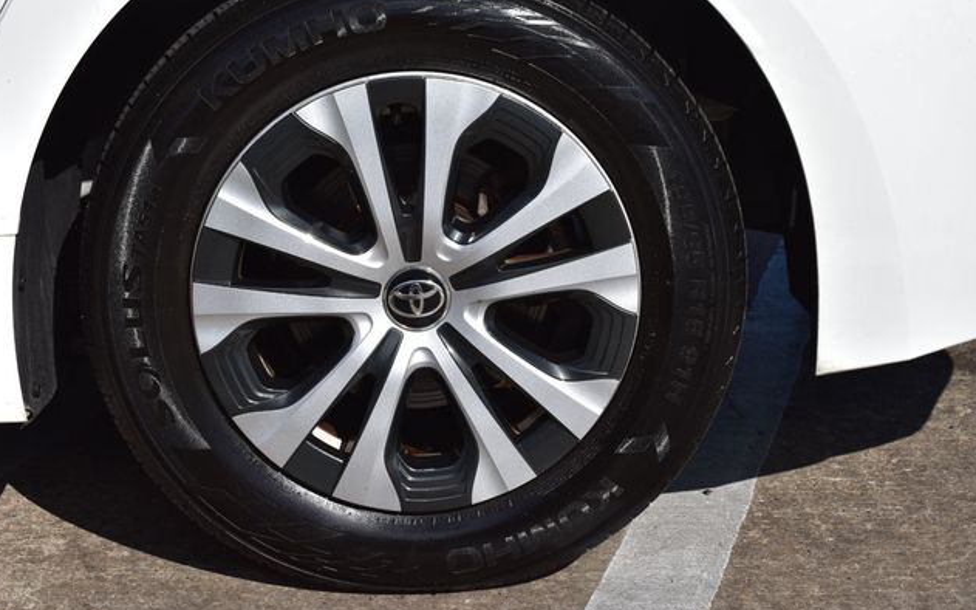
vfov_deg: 20.9
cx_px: 486
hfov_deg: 33.0
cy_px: 314
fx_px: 1649
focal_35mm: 62
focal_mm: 40
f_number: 11
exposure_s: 1/500
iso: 200
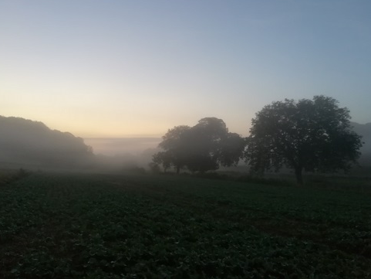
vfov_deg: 51.4
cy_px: 135
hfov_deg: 65.3
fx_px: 289
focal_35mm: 27
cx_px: 185
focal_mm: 3.83
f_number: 2.2
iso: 320
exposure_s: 1/25
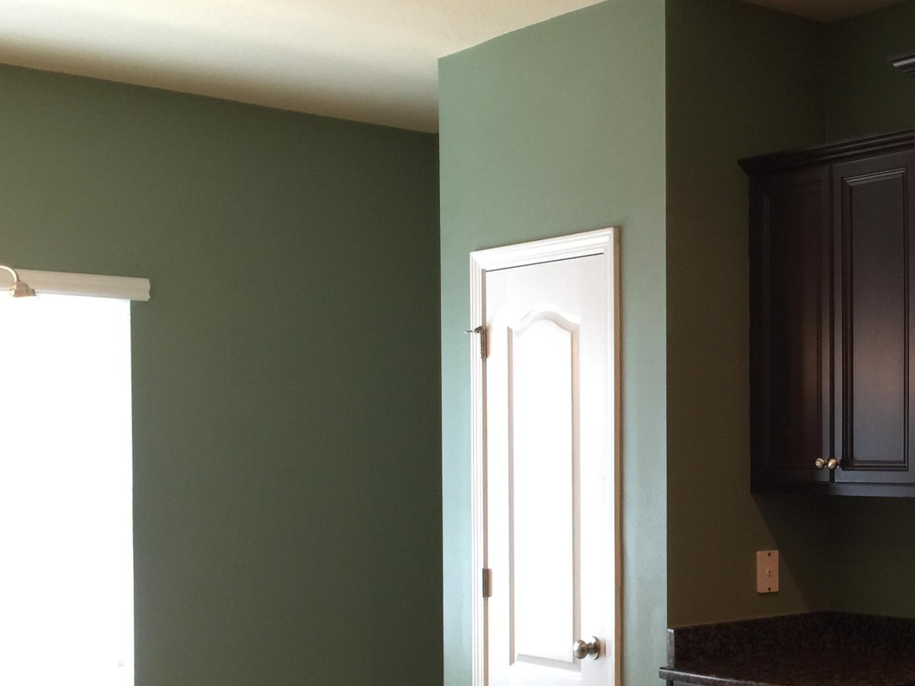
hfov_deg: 32.8
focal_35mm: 56
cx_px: 802
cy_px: 494
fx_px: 1480
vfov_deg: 25.8
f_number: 2.2
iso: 50
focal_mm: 4.15
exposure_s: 1/15
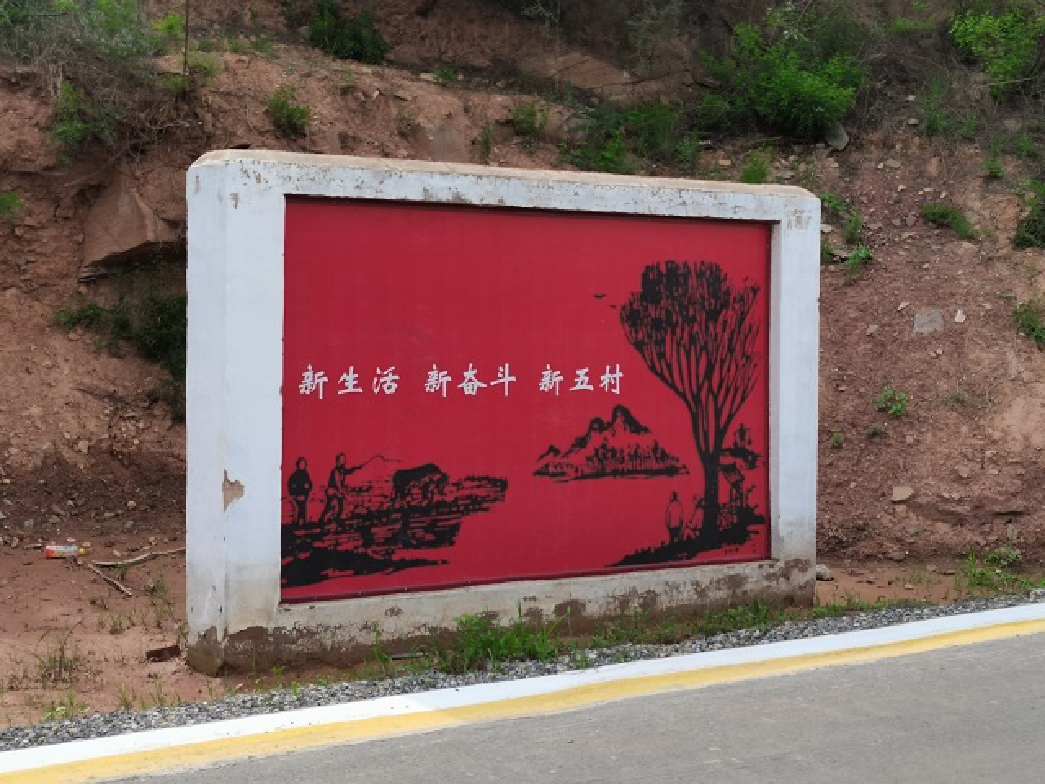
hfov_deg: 35.5
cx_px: 522
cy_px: 392
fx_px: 1630
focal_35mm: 54
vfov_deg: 27.0
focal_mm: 5.58
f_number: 1.8
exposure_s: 1/645
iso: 50
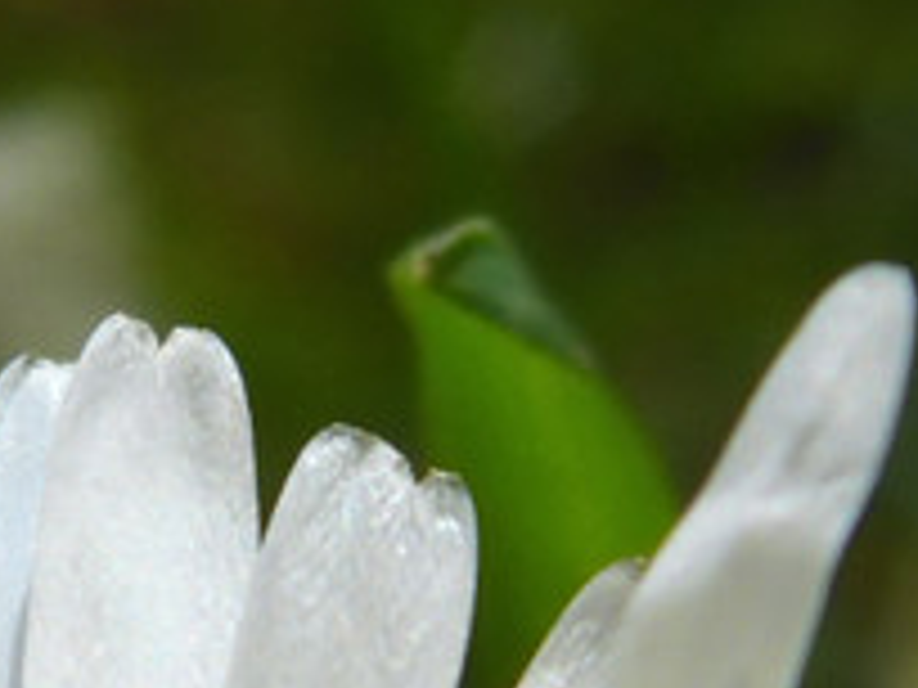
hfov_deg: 9.6
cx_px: 54
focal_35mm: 206
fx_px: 5463
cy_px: 600
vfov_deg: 7.2
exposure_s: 1/800
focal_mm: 4.9
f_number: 3.3
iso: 80
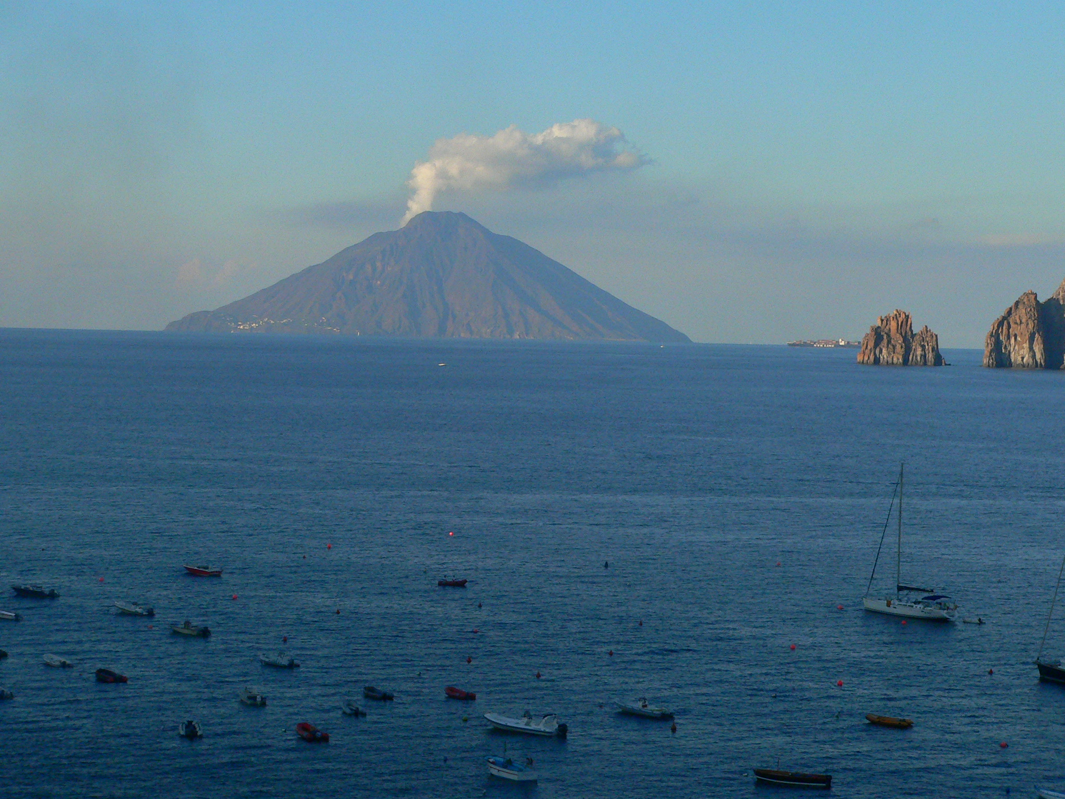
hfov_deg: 22.5
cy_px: 400
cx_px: 532
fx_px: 2677
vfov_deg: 17.0
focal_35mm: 87
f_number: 5.6
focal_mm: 14.5
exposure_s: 1/1000
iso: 200
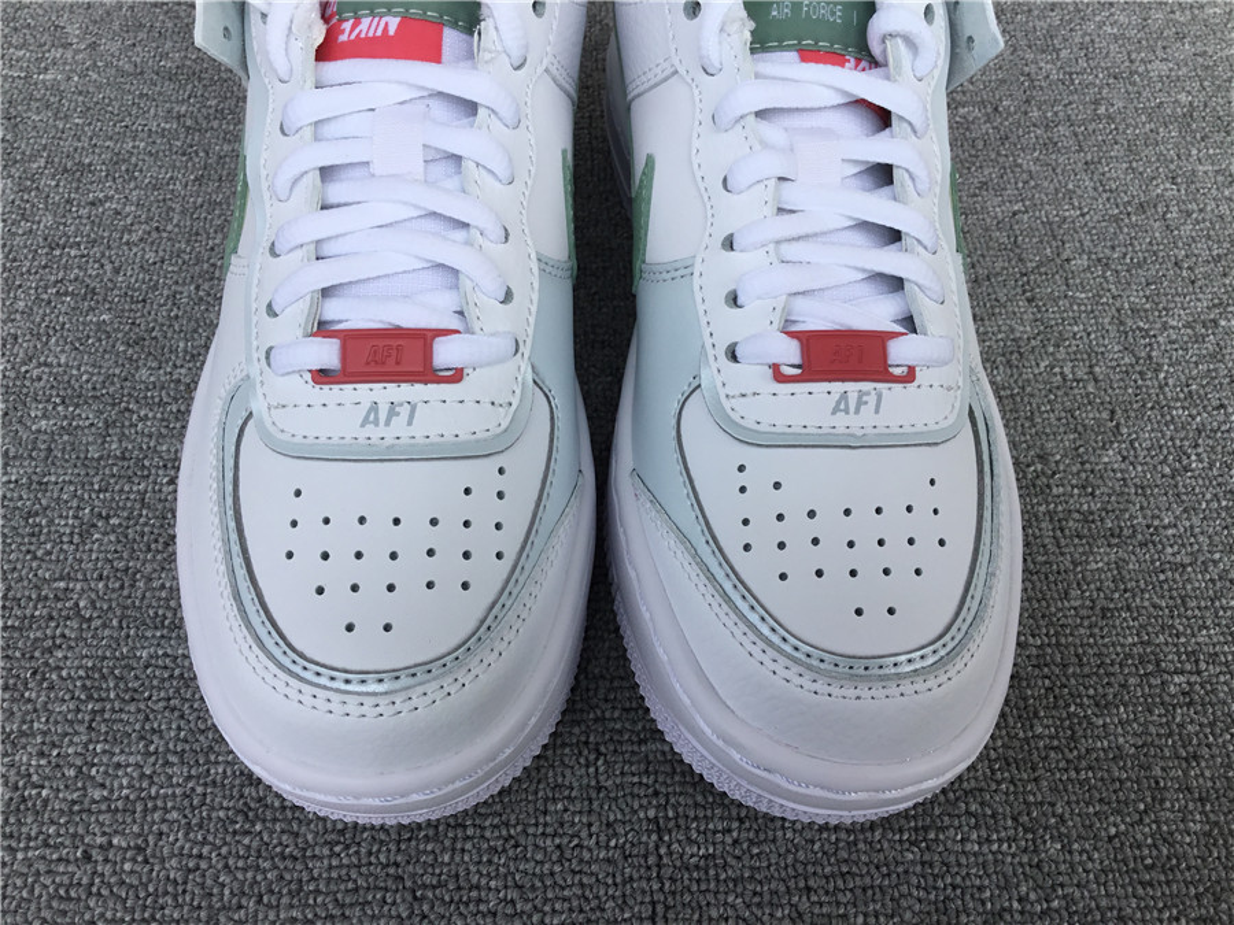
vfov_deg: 45.4
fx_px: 1105
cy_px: 462
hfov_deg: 58.4
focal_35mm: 31
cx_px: 617
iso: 25
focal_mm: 3.3
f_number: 2.4
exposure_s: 1/734
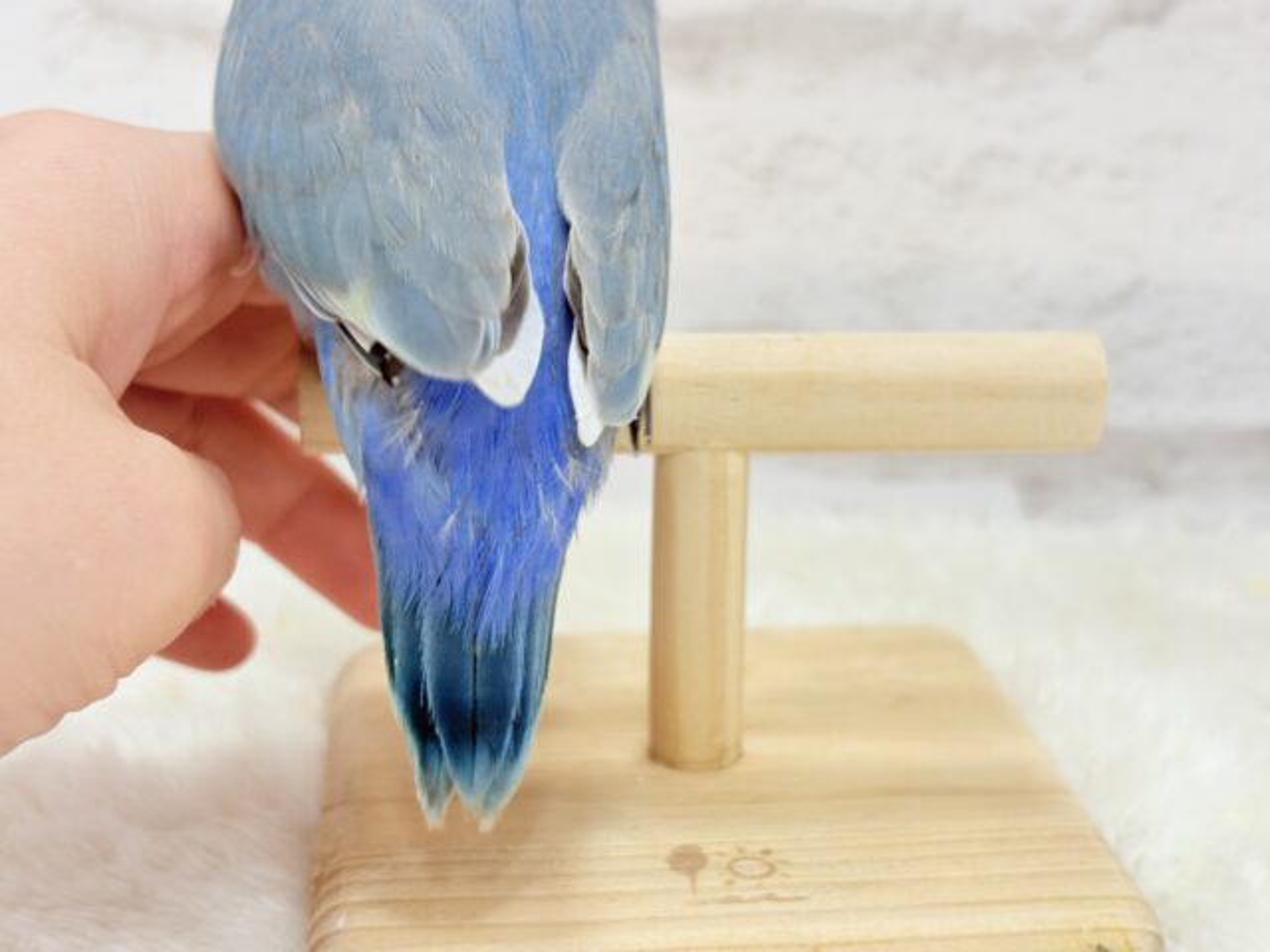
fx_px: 1908
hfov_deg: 36.8
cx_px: 635
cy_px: 476
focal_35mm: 52
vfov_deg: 28.0
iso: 64
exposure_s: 1/50
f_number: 1.6
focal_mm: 5.96
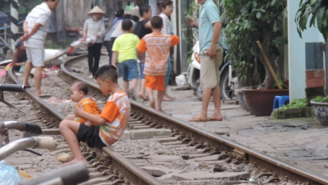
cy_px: 66
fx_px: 3193
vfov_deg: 3.3
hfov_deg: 5.9
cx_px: 157
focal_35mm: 367
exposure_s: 1/13
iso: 800
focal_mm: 40.1
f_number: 4.6
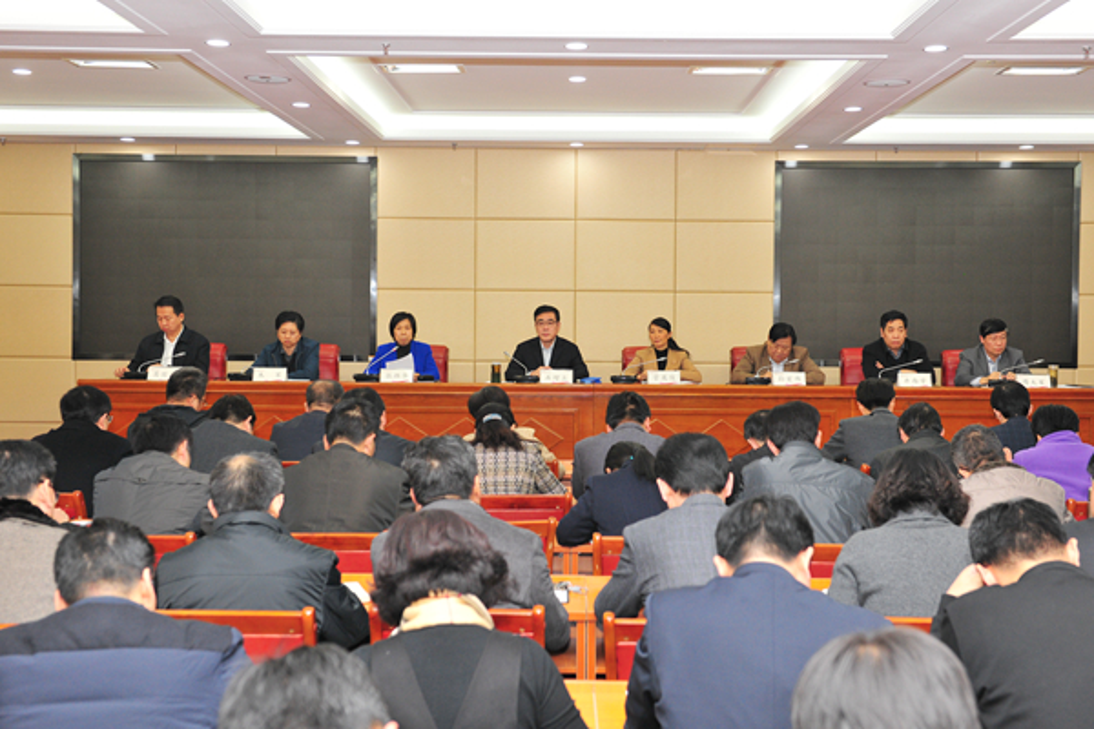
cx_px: 547
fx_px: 1155
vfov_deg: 35.1
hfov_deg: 50.7
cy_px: 364
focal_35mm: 38
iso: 800
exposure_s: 1/125
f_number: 4.5
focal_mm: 38
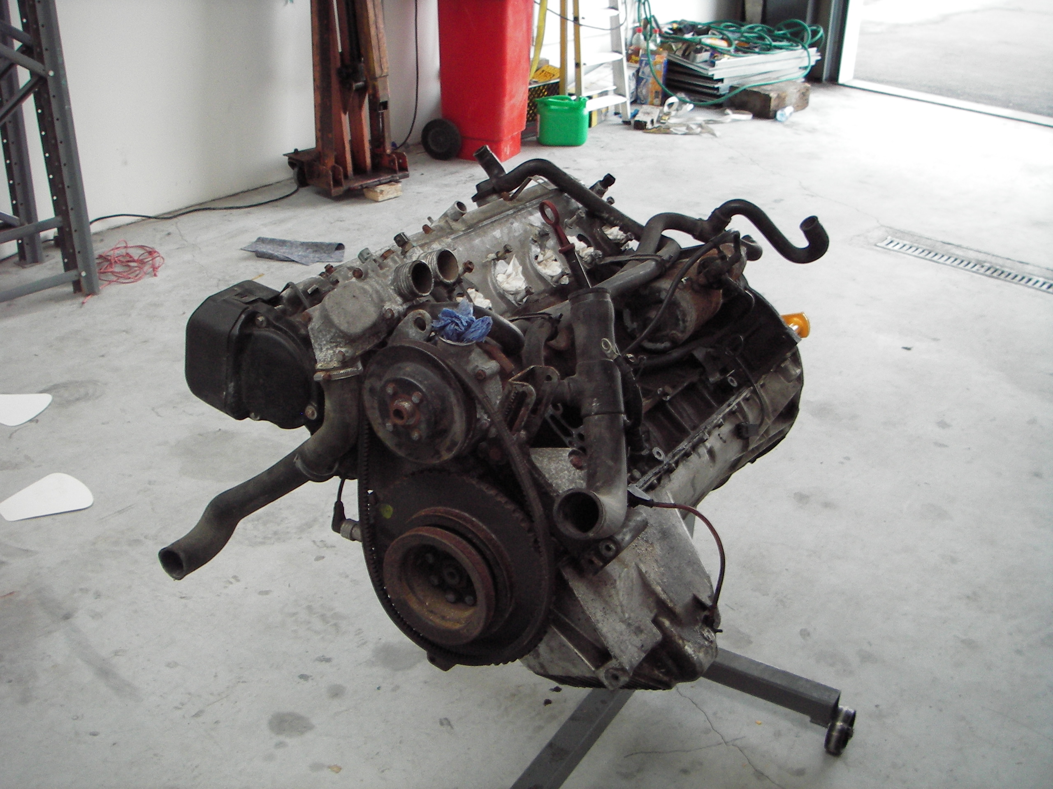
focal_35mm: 38
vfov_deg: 37.7
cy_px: 394
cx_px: 526
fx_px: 1156
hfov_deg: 49.0
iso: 100
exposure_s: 1/6
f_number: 3.3
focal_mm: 6.3
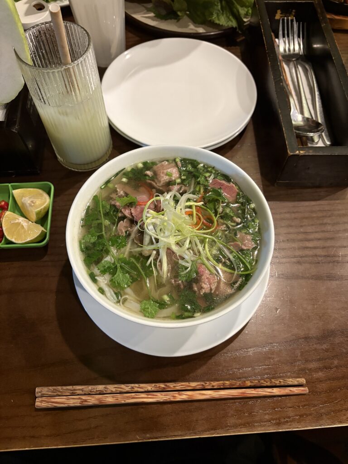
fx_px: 349
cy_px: 232
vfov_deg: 67.3
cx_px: 174
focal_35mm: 26
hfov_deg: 53.1
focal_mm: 5.96
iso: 500
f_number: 1.6
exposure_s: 1/33
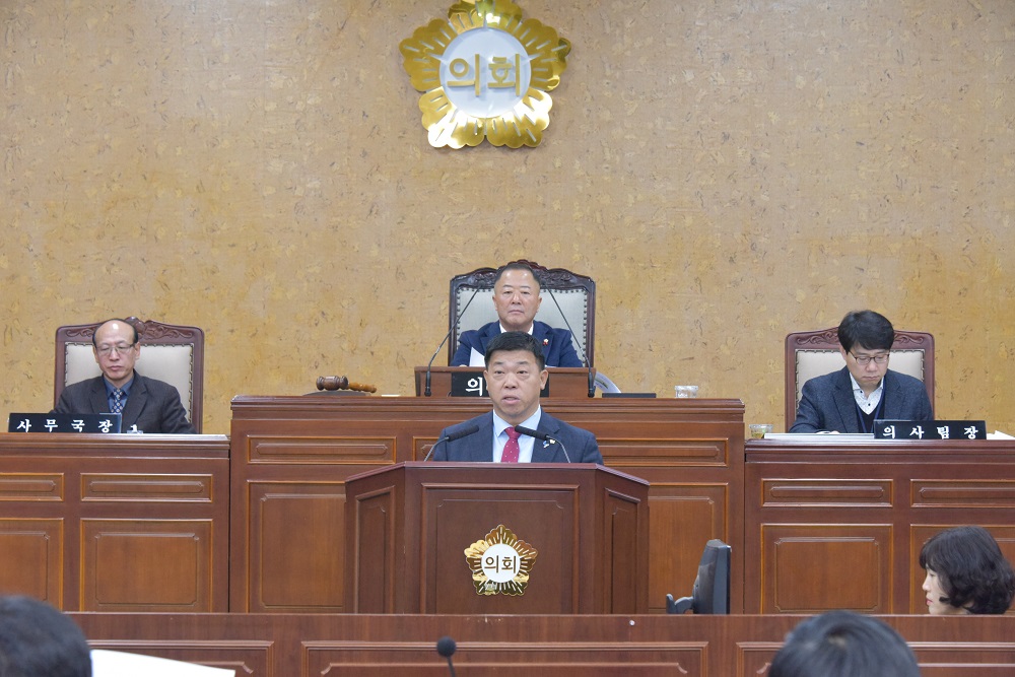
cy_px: 338
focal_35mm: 100
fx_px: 2820
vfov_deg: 13.7
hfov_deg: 20.4
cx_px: 508
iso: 7200
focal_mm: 100
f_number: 9
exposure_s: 1/100
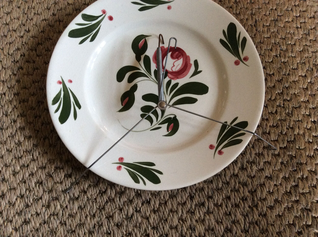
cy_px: 118
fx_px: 294
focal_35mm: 32
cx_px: 159
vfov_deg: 44.1
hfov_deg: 56.9
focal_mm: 3.3
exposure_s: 1/25
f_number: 2.4
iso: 160
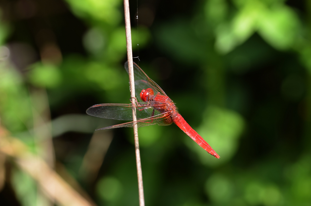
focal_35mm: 158
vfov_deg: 8.7
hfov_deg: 13.1
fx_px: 1358
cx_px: 156
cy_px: 103
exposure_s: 1/125
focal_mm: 105
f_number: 8
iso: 160
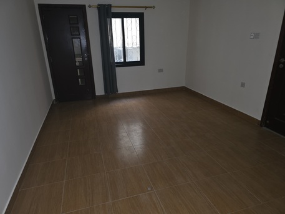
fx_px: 189
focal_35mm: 23
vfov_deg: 58.9
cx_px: 142
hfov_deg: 73.9
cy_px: 107
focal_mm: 6.3
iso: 160
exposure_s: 1/12
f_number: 1.7
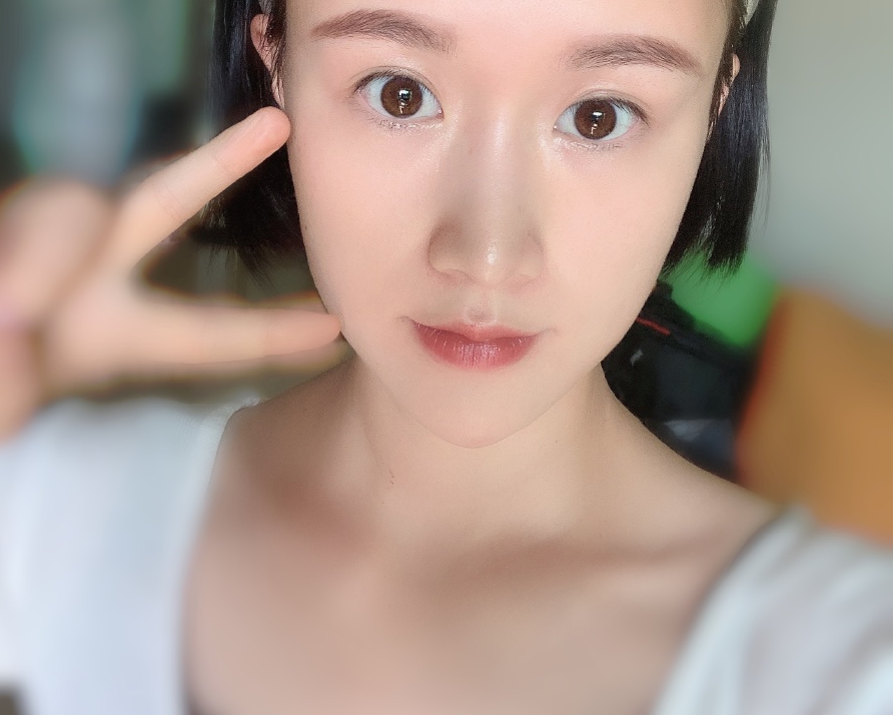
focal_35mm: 42
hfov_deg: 43.8
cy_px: 218
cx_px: 443
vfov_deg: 35.2
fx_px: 1110
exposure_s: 1/99
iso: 64
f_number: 2.2
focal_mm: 2.87
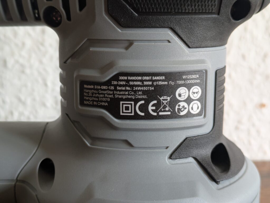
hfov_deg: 37.5
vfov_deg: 28.6
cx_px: 135
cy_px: 102
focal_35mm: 51
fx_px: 398
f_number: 1.89
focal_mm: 5.43
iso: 113
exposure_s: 1/25
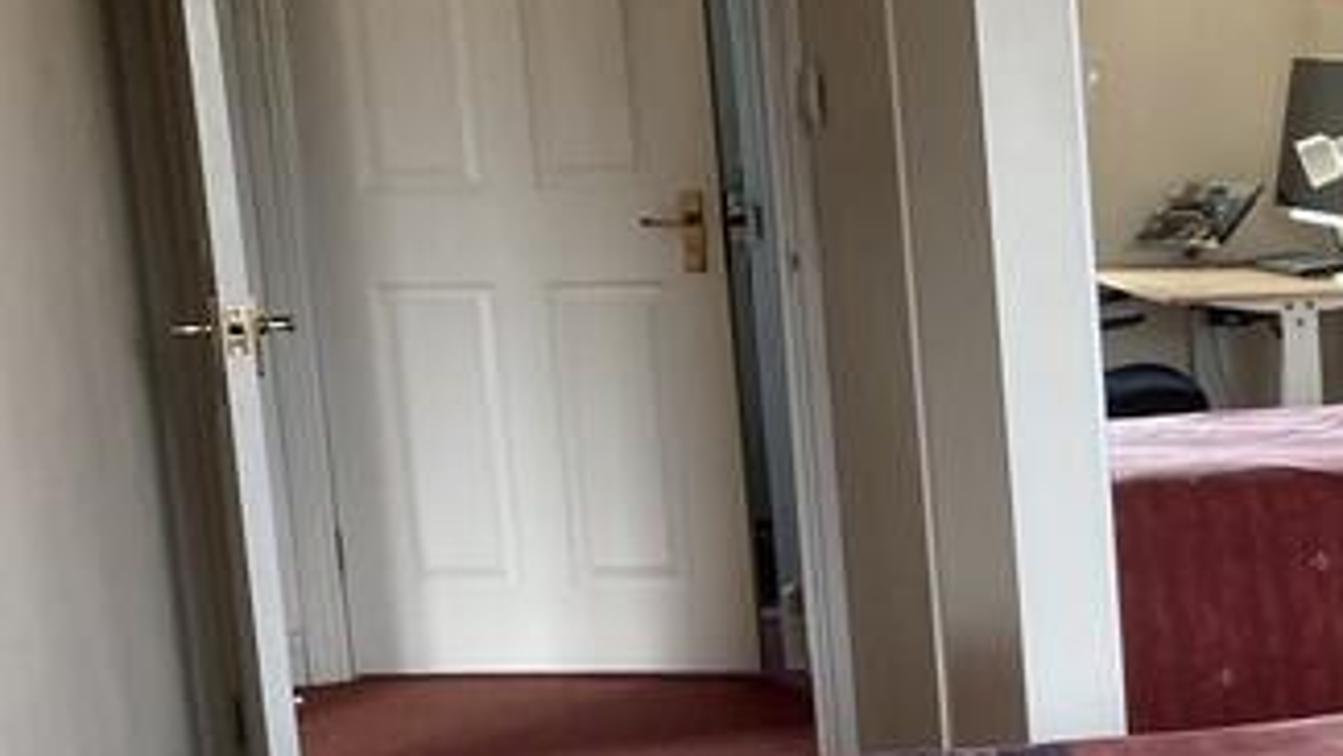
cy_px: 702
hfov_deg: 19.7
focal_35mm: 96
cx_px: 1917
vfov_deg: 12.5
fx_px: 3419
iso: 80
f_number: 1.8
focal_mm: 3.99
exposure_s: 1/60
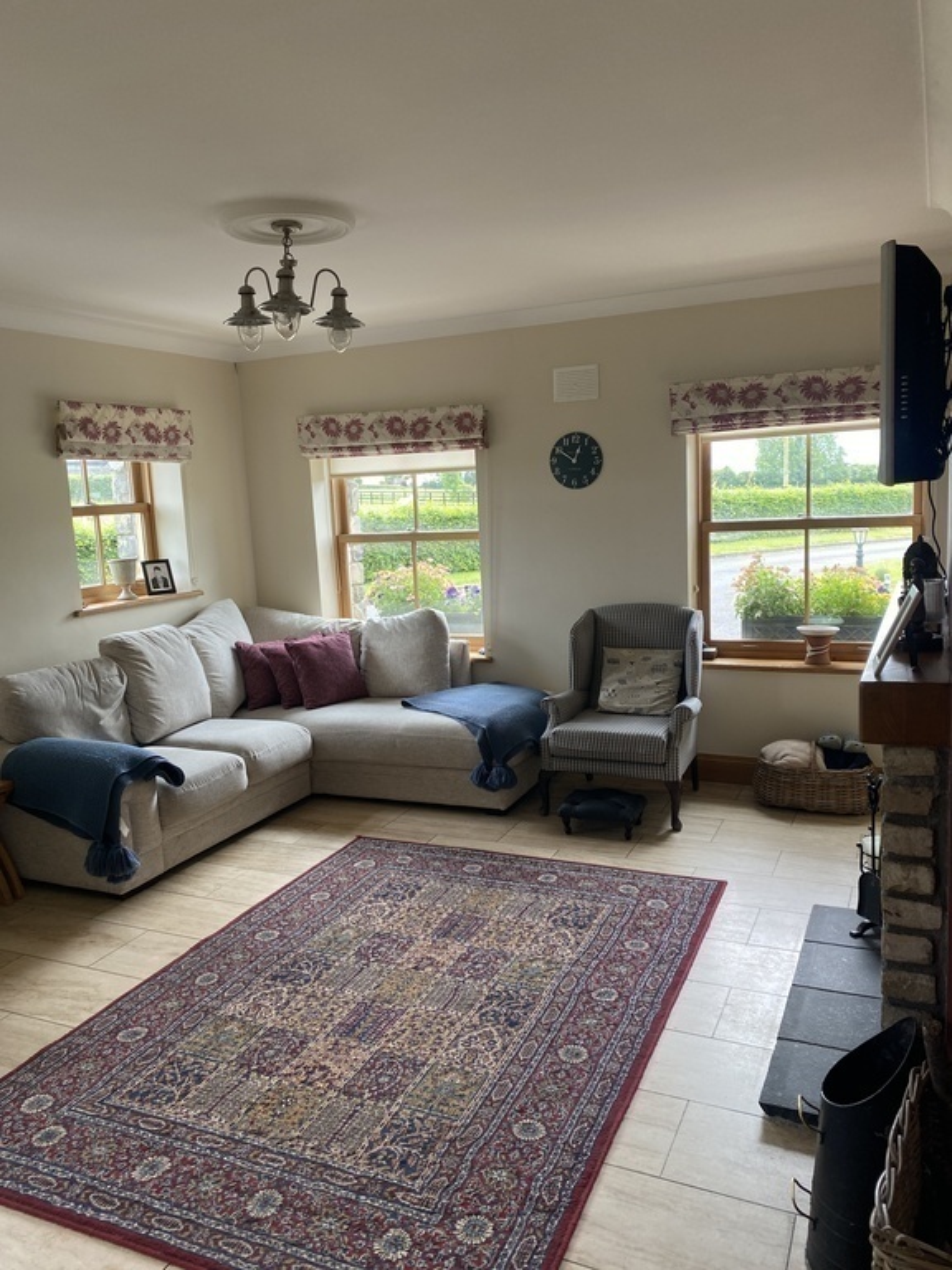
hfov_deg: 53.1
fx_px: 953
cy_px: 635
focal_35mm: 26
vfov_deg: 67.3
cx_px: 476
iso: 64
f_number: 1.8
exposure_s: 1/121
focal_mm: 4.25
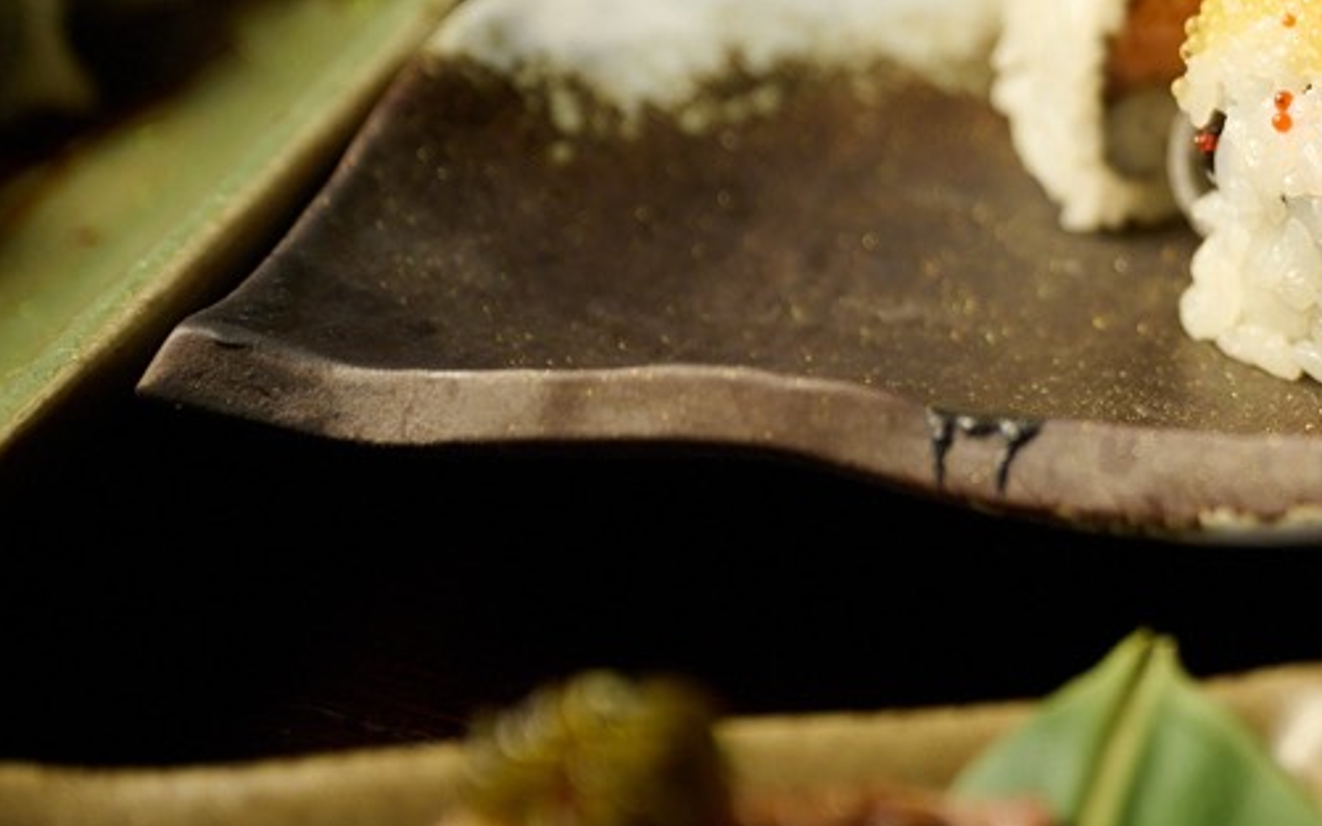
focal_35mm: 171
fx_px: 6160
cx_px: 1409
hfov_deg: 12.1
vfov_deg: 7.6
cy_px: 82
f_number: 2.8
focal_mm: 70
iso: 1250
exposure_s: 1/320
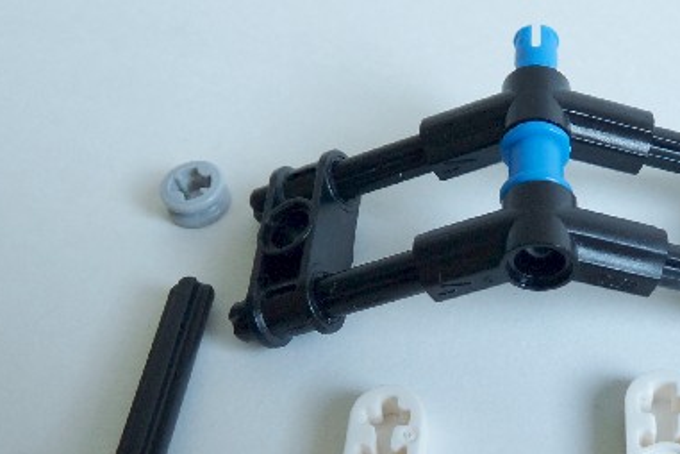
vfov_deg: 23.0
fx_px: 1114
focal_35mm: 59
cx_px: 518
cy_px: 277
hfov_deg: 33.2
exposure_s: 1/15
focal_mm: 4.8
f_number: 2.8
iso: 100
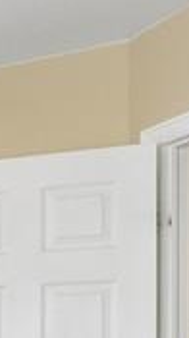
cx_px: -322
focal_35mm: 92
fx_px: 822
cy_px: 404
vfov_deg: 21.6
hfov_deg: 10.5
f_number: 9
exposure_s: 1/50
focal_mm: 10
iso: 640
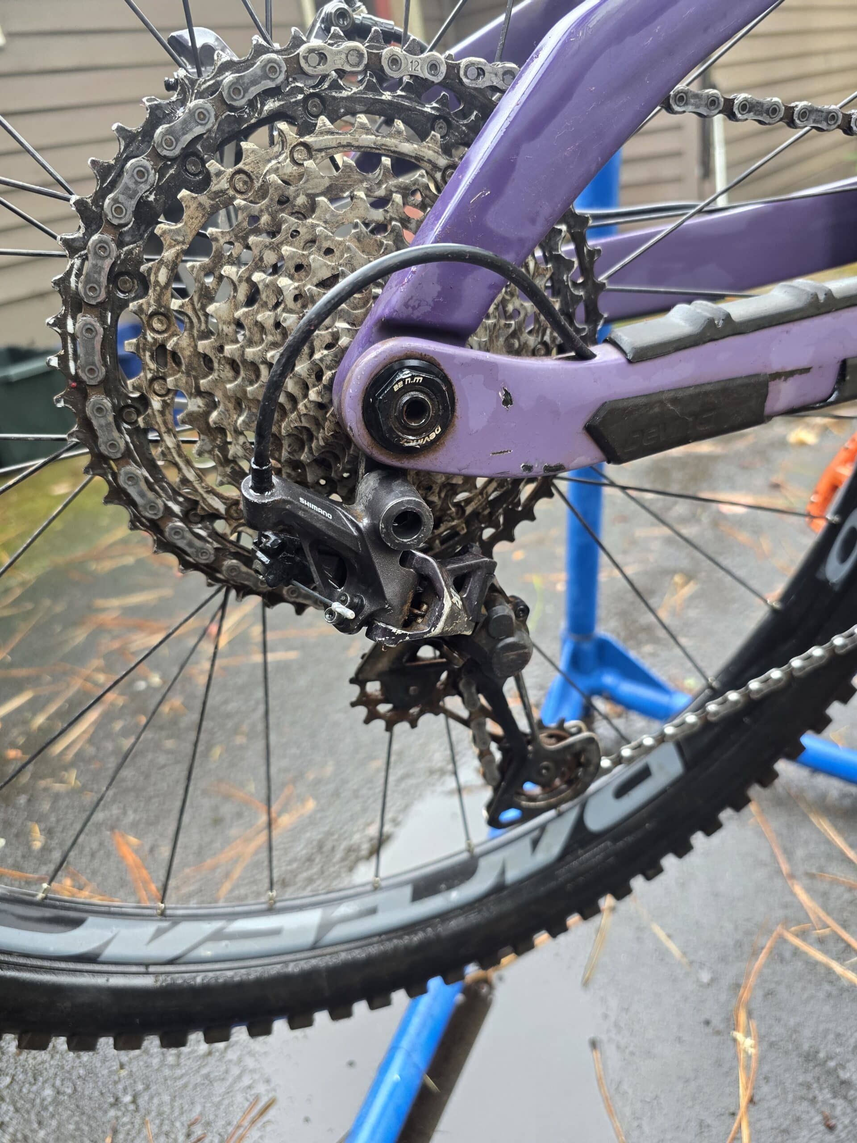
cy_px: 572
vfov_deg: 73.9
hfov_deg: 58.9
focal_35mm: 23
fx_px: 759
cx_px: 428
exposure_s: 1/180
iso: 160
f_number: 1.7
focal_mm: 6.3
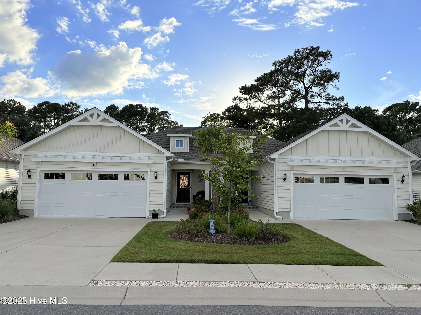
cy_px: 158
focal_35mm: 26
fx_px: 316
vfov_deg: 53.1
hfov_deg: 67.3
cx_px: 210
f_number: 1.6
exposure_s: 1/3831
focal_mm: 5.96
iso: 50
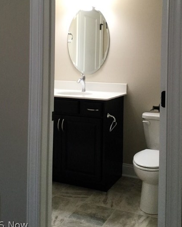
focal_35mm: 44
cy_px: 67
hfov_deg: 34.1
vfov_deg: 41.2
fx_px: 296
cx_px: 107
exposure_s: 1/30
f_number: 2.4
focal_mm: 3.3
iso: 40
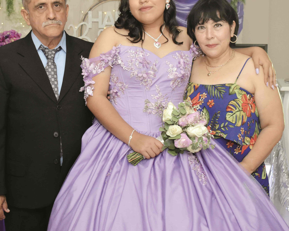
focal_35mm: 60
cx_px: 134
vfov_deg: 25.4
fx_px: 511
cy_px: 80
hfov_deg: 31.6
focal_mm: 27
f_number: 5
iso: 1600
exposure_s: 1/80
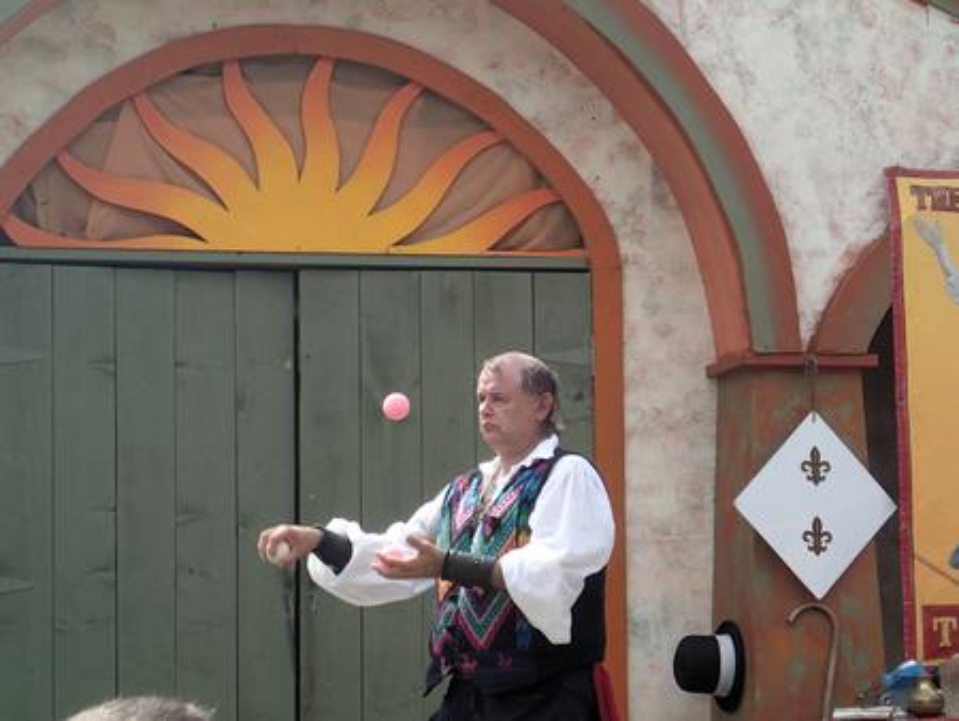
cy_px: 360
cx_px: 480
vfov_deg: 14.8
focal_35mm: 100
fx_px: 2772
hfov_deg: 19.6
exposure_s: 1/320
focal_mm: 18
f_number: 4.9
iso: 100
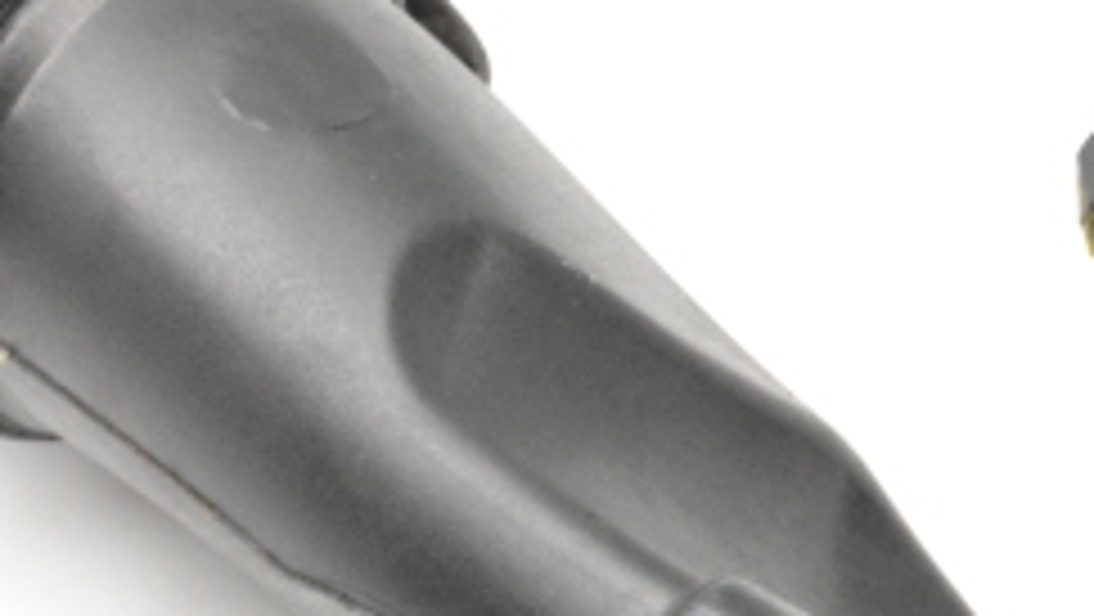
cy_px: 198
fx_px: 4992
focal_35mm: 172
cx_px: 1517
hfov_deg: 12.1
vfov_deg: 7.1
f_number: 9
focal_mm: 26
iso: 6400
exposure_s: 1/320
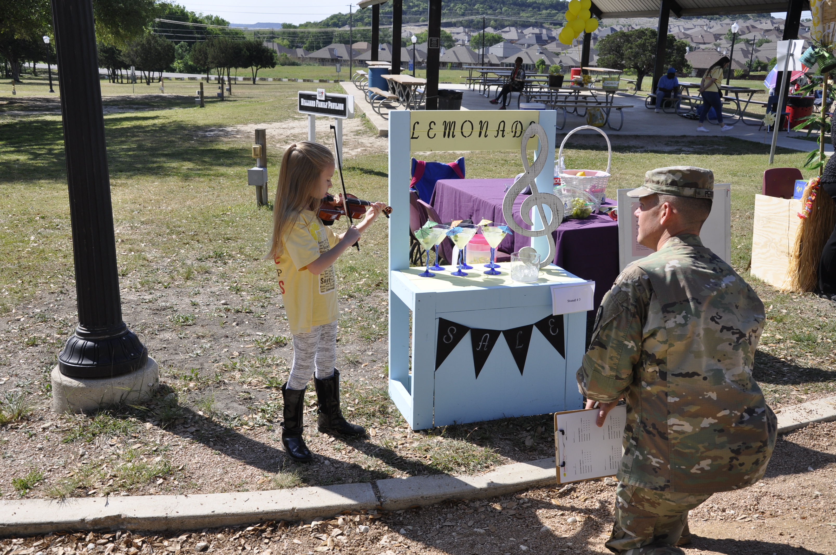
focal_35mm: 38
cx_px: 418
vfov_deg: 35.4
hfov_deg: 51.3
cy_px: 278
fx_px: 870
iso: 200
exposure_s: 1/500
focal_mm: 25
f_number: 8
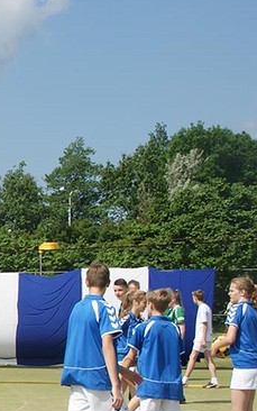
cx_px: -299
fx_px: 1344
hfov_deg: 9.9
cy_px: 298
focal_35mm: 120
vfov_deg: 17.3
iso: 100
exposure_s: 1/250
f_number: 8
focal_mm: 28
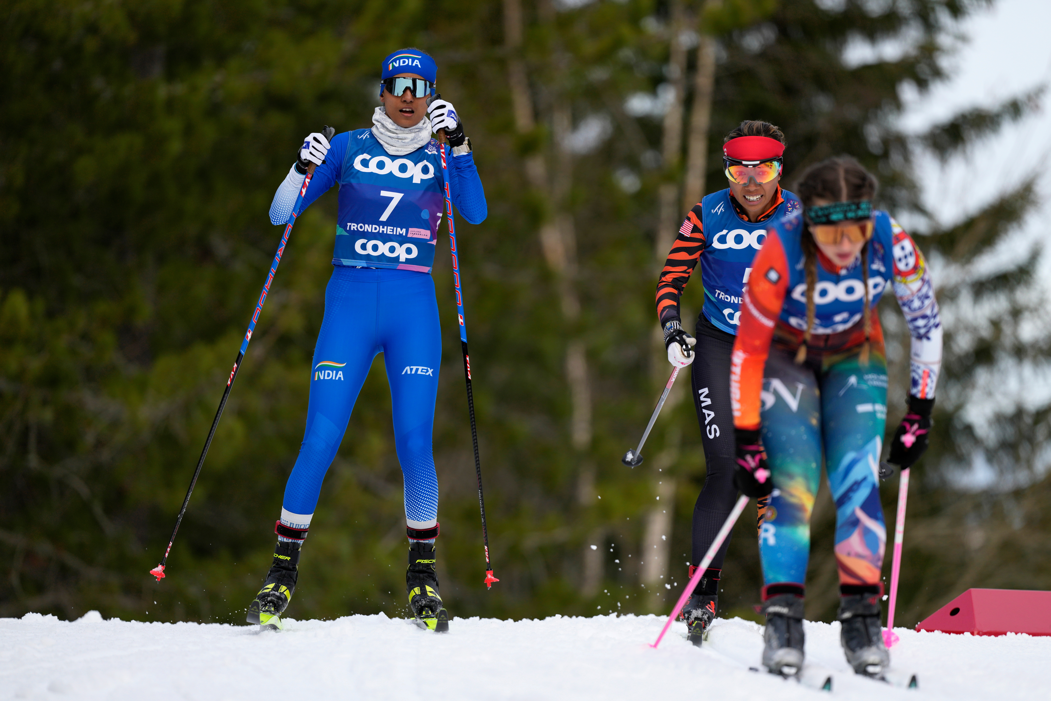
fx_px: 8758
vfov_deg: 4.6
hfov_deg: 6.9
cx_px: 526
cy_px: 350
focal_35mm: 300
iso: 200
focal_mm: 300
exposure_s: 1/1250
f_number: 2.8
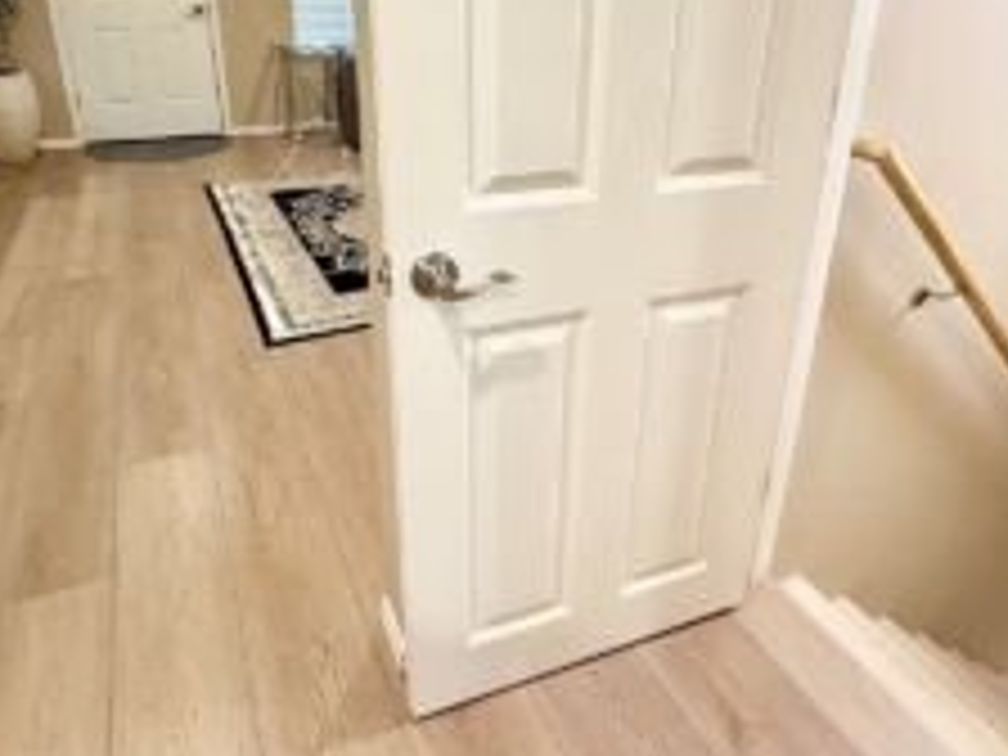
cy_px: 256
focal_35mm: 25
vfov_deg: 53.9
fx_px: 728
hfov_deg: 69.4
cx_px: 526
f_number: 2.2
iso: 200
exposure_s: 1/60
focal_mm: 2.22
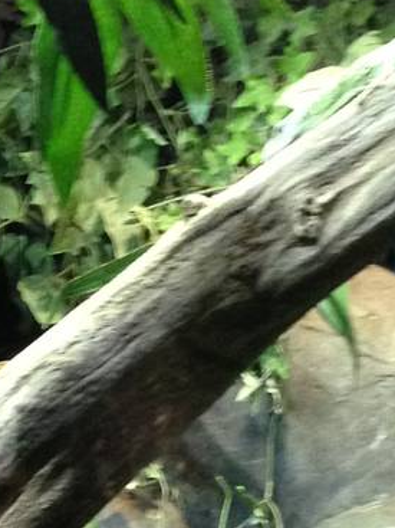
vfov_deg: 13.1
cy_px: 760
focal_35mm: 144
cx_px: 42
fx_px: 2192
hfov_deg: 10.2
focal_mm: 4.12
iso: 400
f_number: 2.4
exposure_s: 1/17
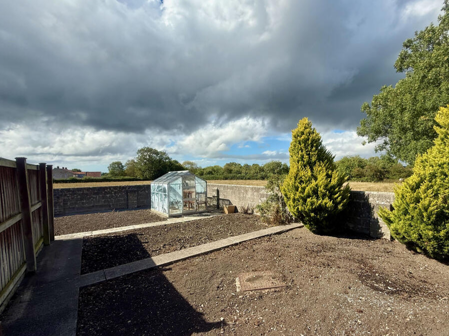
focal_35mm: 16
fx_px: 208
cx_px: 248
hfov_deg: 94.2
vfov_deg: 78.1
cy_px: 176
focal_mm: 2.22
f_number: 2.2
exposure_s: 1/1745
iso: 50
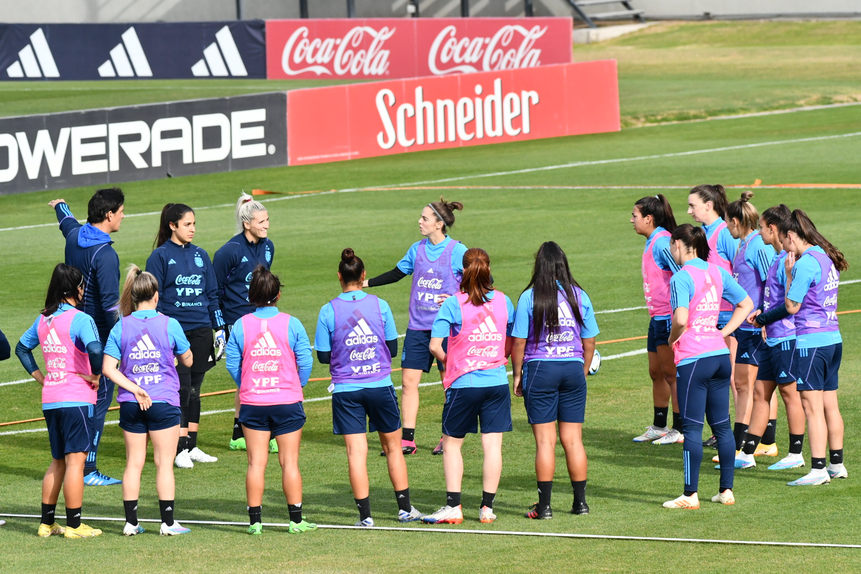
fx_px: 7174
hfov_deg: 6.9
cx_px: 430
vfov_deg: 4.6
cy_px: 287
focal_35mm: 300
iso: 1250
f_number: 5.6
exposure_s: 1/4000
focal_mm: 200
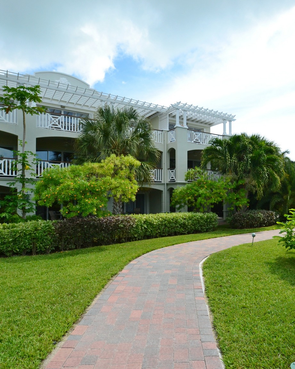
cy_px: 186
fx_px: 240
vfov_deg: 75.1
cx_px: 191
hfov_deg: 61.9
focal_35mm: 22
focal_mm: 10
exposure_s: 1/400
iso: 400
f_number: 11
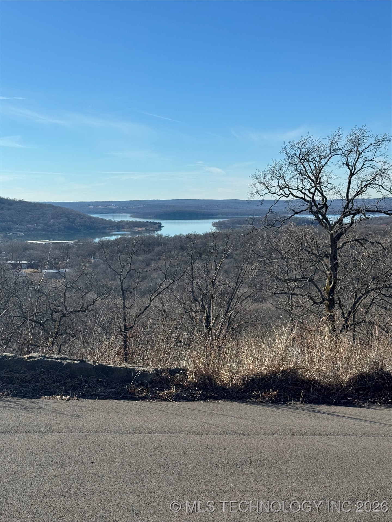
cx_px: 196
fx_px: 725
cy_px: 261
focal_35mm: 48
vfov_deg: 39.7
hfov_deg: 30.3
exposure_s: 1/4608
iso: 64
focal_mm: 6.86
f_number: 1.78
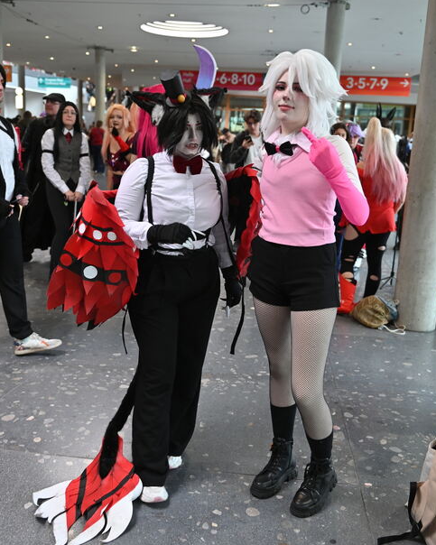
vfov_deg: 50.3
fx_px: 581
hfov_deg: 41.1
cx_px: 210
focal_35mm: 36
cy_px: 264
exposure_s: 1/160
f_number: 2.8
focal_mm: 29
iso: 800
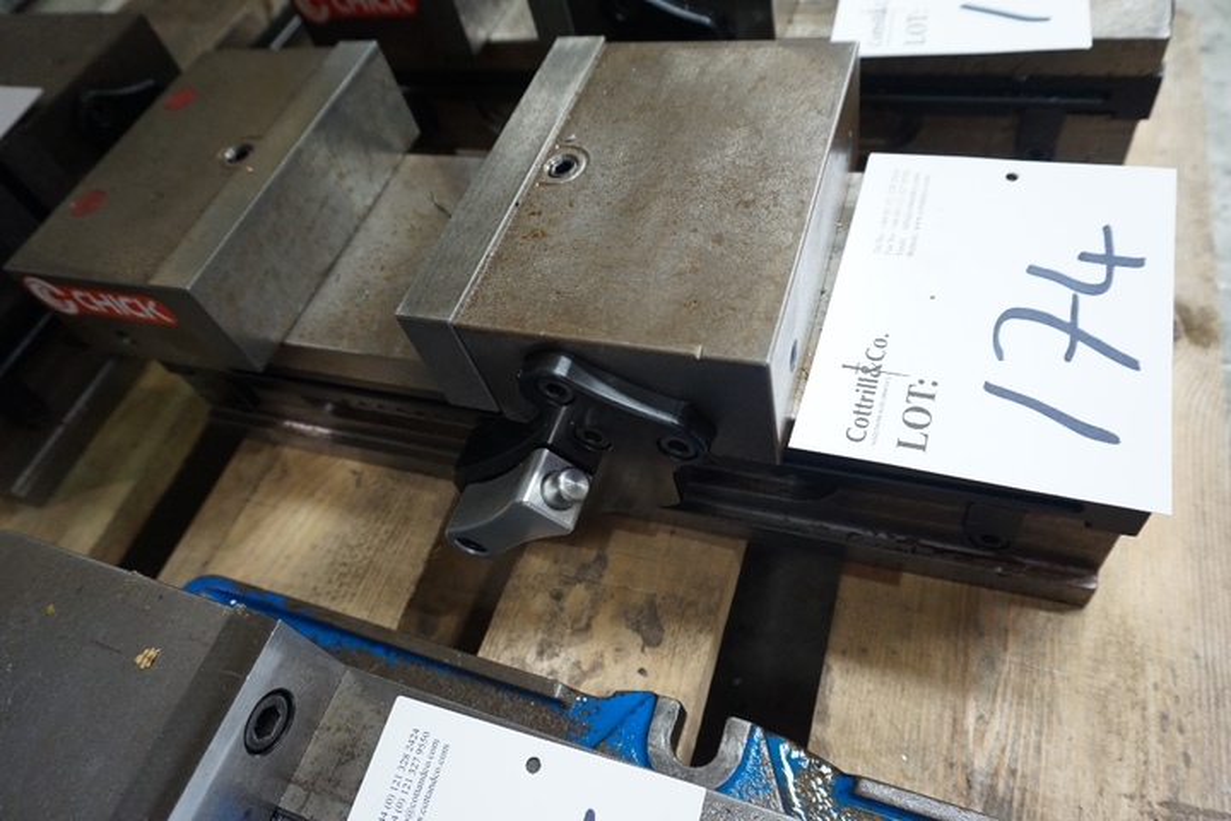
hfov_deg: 73.7
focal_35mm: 24
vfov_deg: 53.1
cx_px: 616
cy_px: 410
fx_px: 821
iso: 1250
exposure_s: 1/60
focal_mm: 16
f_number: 4
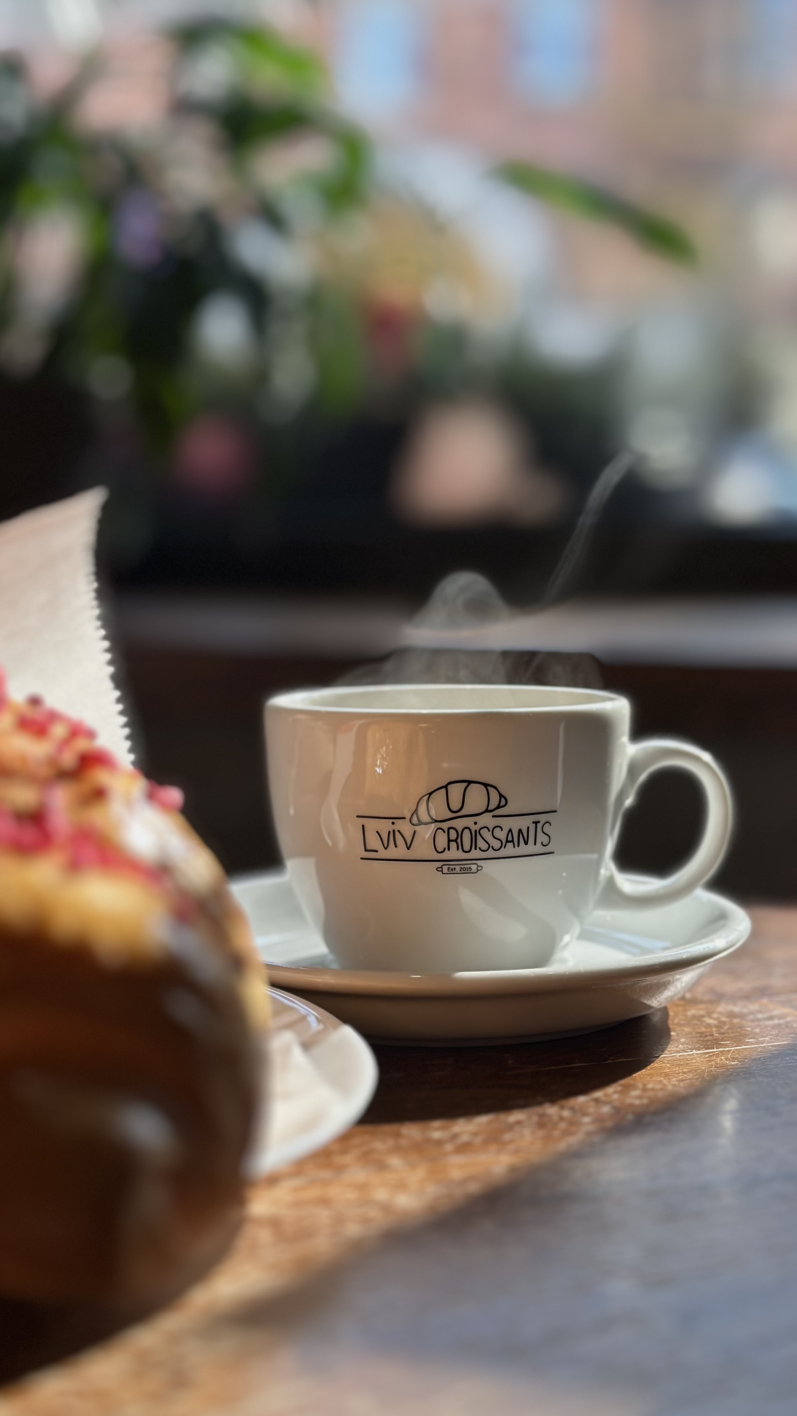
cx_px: 434
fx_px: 1991
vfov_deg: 39.2
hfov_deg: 22.6
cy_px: 708
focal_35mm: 53
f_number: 1.78
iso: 80
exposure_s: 1/521
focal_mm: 6.86
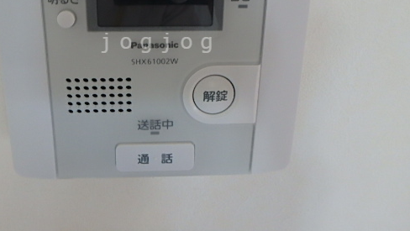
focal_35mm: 30
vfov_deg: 37.5
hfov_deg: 63.5
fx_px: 326
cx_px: 159
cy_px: 43
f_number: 3.5
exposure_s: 1/30
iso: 320
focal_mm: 3.7
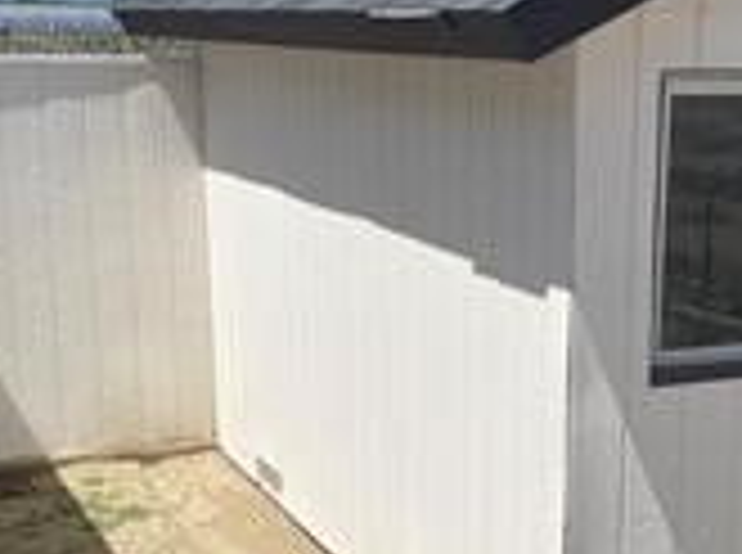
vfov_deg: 20.4
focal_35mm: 71
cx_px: 504
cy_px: 457
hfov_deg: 27.3
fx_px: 1519
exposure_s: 1/4831
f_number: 1.6
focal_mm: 4.2
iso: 32
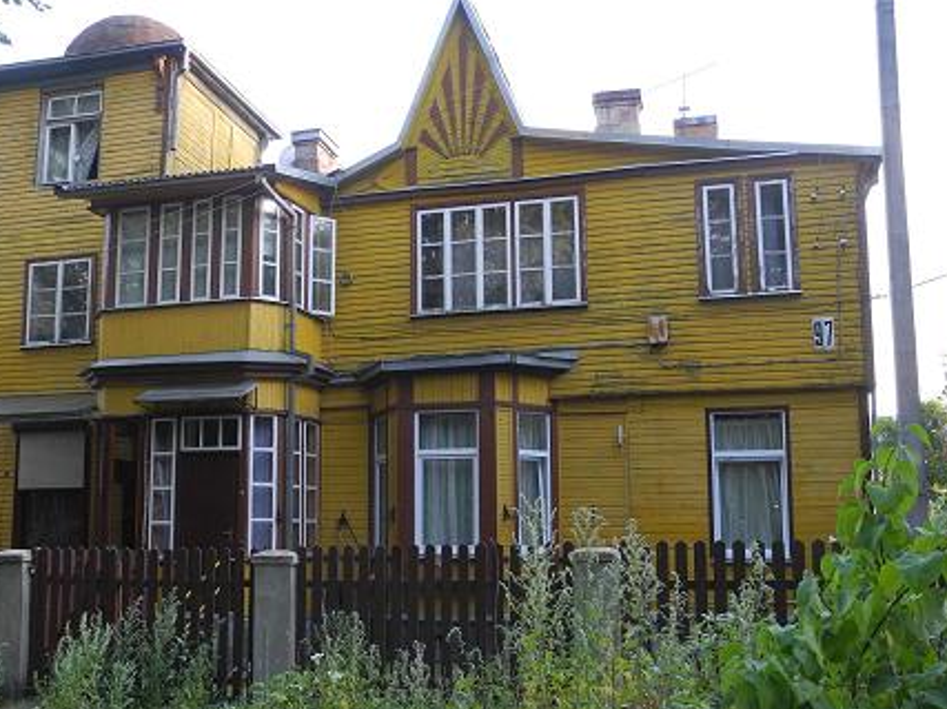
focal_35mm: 42
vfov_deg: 34.3
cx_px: 410
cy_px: 390
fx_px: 1149
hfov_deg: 44.7
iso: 100
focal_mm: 7.4
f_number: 3.2
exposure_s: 1/50
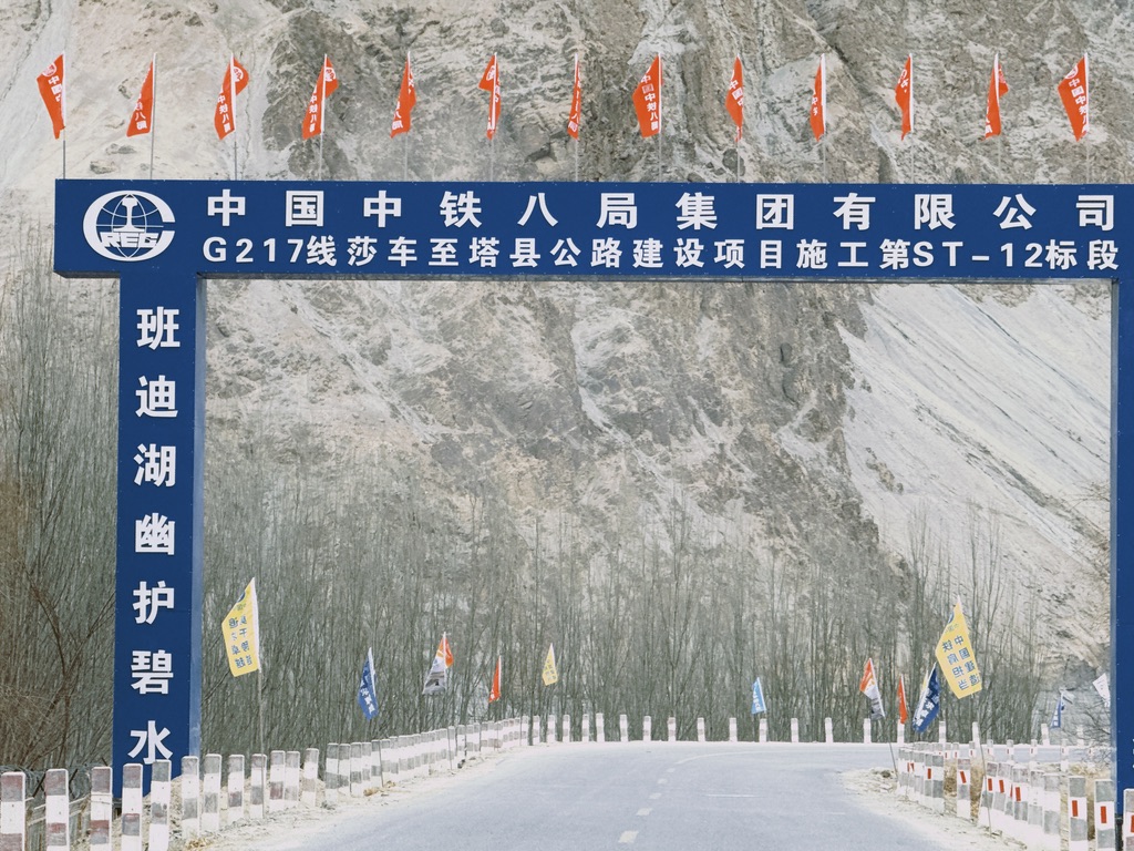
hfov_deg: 16.4
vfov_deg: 12.3
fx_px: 3931
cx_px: 567
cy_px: 426
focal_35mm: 120
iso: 32
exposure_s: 1/121
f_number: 2.8
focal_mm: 15.66
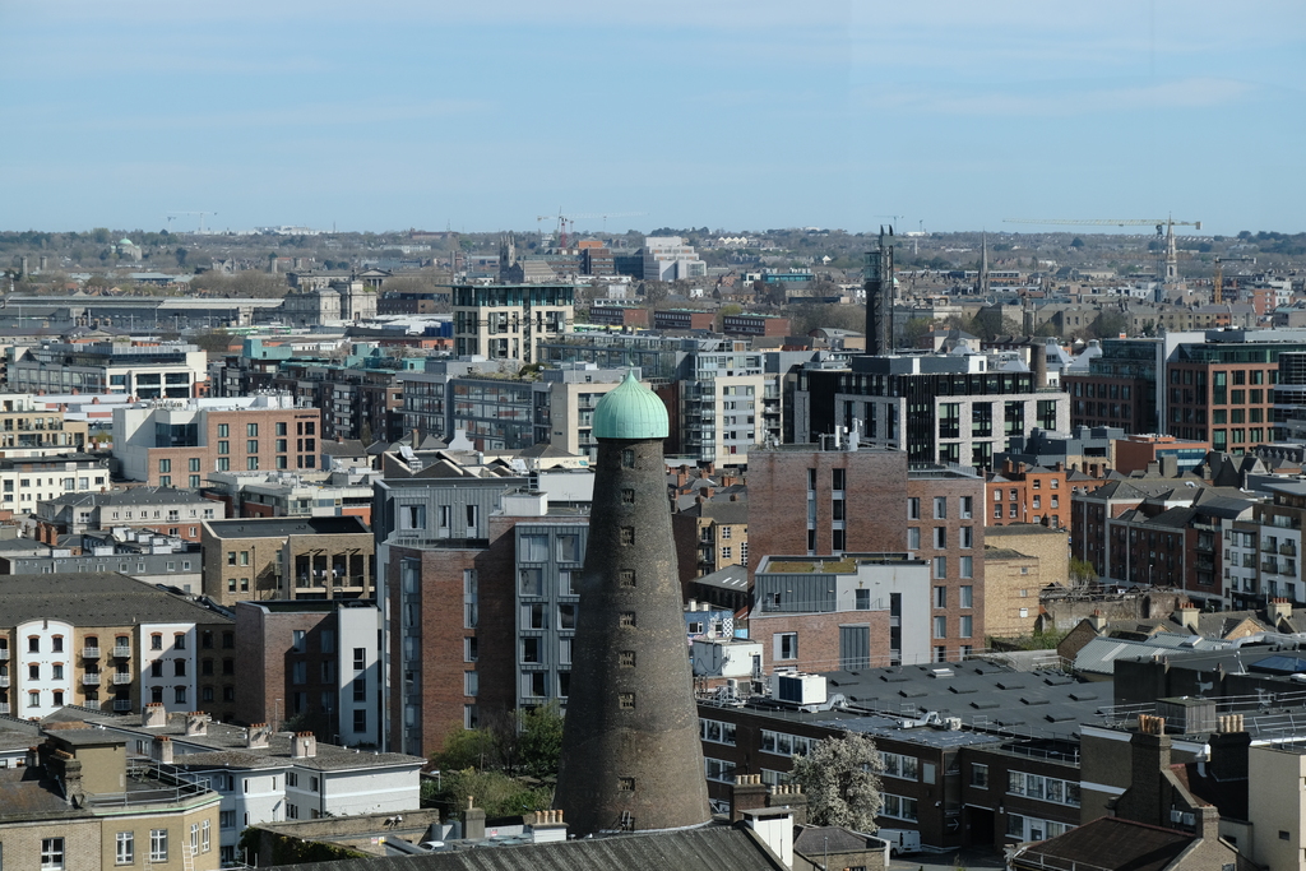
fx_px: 3809
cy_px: 436
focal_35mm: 105
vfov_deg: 13.0
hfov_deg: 19.5
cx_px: 653
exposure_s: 1/1500
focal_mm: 70
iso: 320
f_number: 5.6
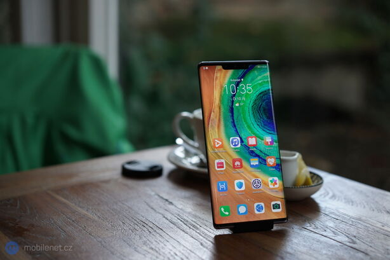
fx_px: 596
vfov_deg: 24.6
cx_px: 195
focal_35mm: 55
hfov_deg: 36.3
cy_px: 130
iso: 800
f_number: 3.2
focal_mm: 55
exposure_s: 1/160
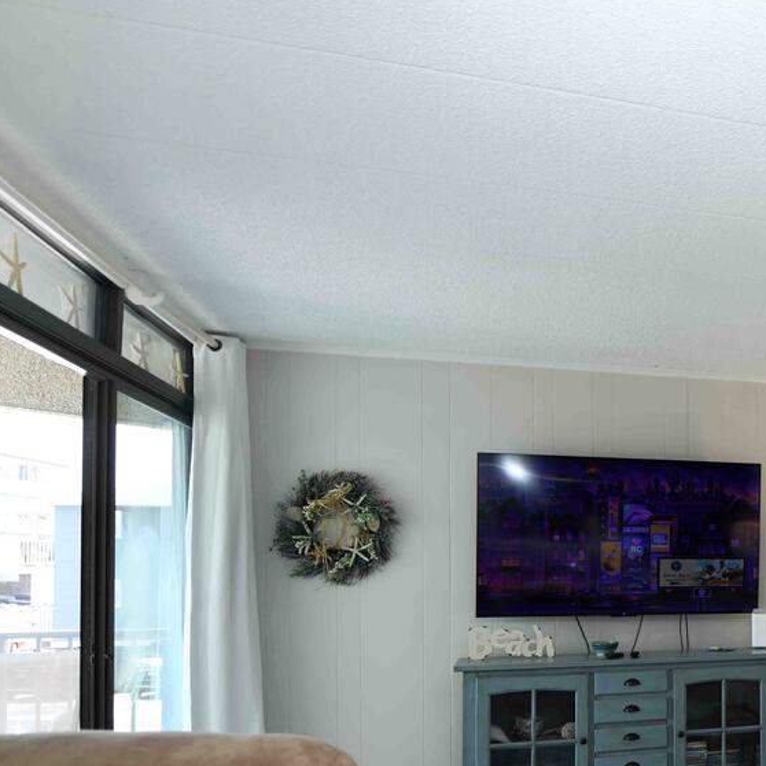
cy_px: 552
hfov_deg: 36.9
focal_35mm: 37
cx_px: 866
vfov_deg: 43.8
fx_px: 926
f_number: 2.8
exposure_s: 1/80
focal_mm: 15
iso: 64
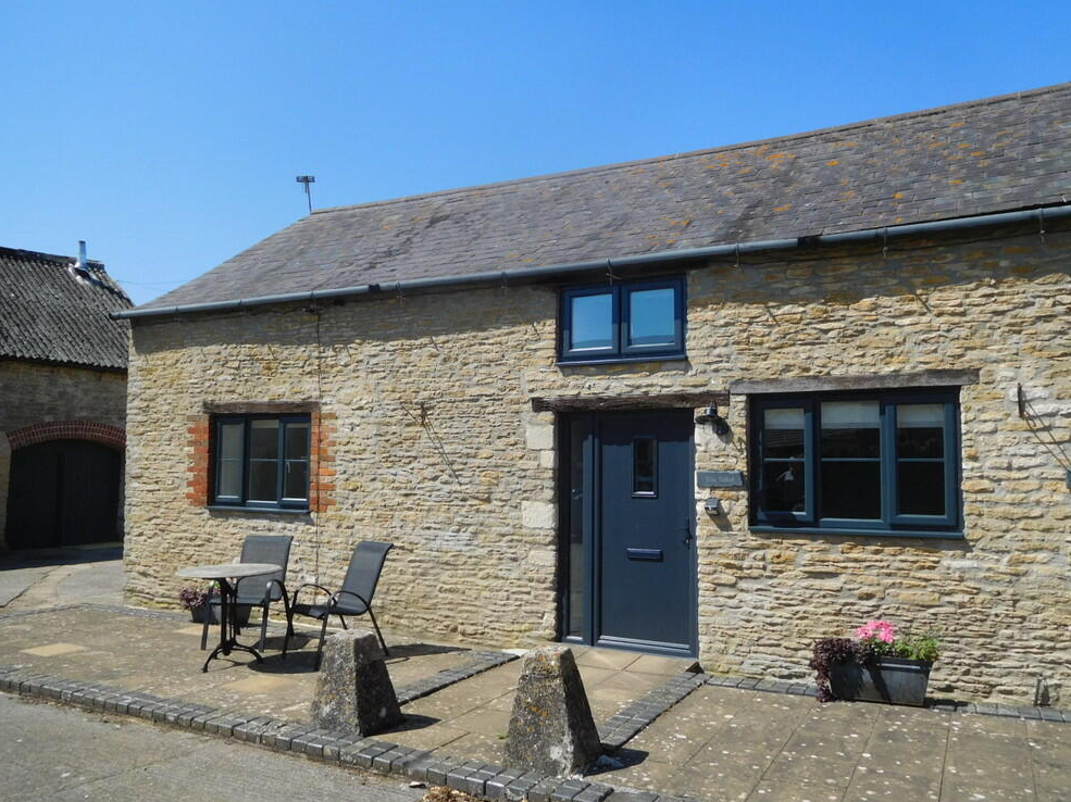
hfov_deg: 67.3
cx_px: 545
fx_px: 804
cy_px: 412
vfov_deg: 53.0
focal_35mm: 26
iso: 125
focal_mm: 4.5
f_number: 3.4
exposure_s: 1/1250
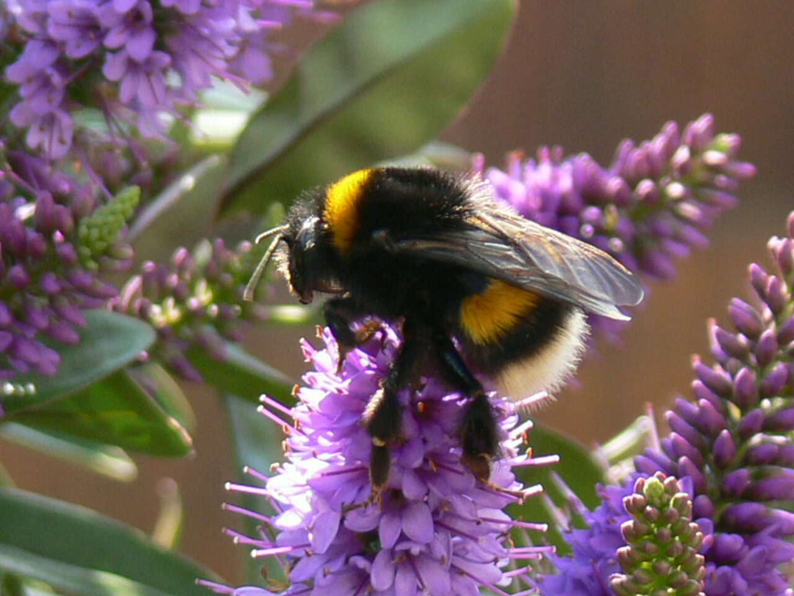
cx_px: 397
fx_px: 2041
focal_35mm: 89
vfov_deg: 16.6
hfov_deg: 22.0
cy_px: 298
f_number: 3.6
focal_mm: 18.8
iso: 80
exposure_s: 1/200
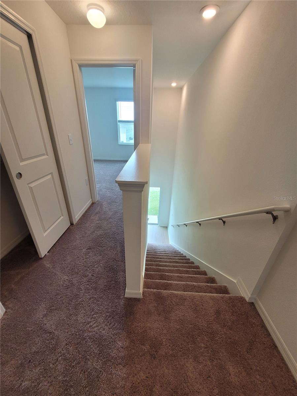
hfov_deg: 89.9
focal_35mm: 13
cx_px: 148
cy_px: 198
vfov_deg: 106.2
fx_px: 149
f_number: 2.2
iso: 100
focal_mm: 1.74
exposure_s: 1/60
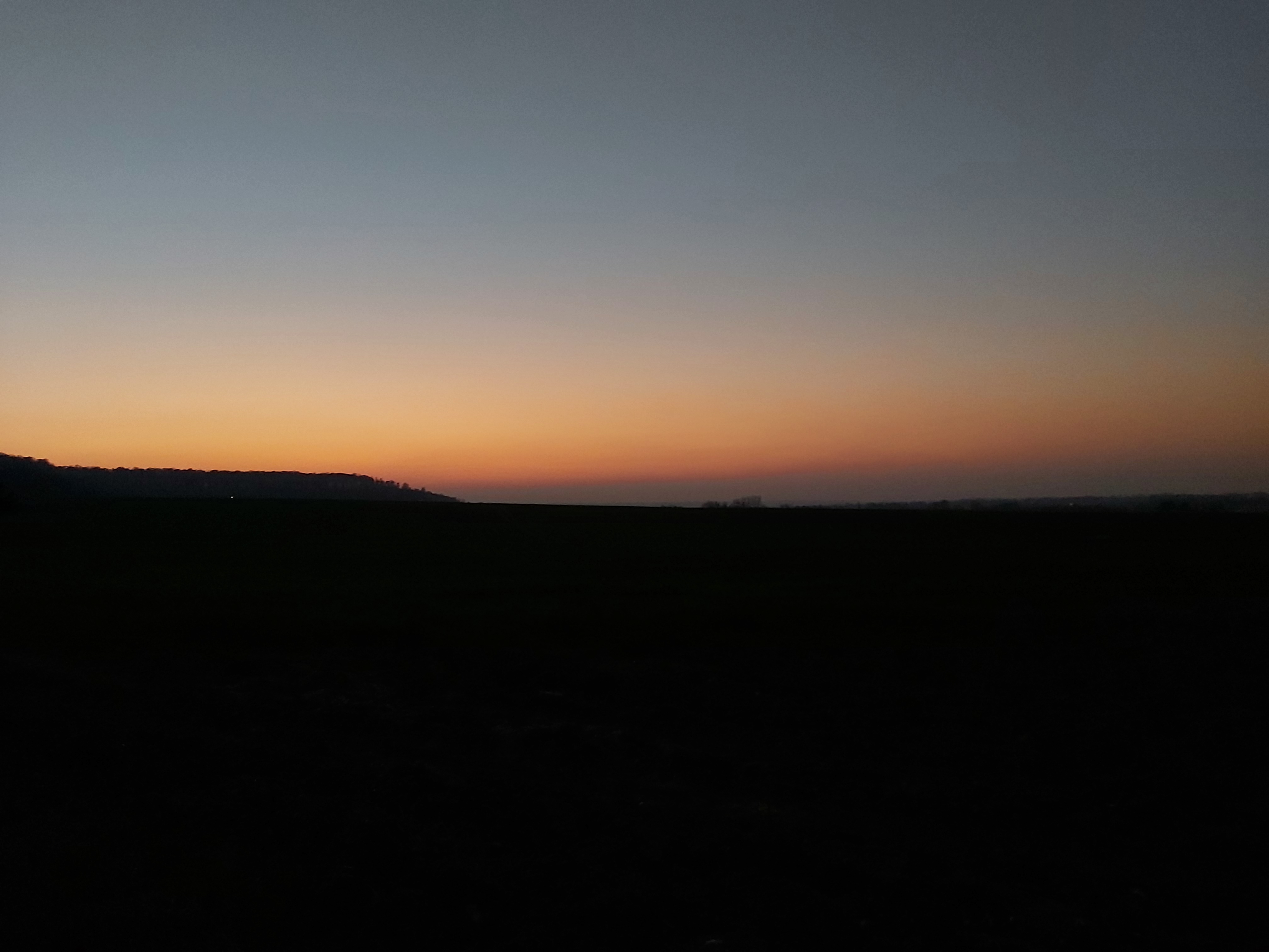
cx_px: 634
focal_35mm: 26
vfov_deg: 53.1
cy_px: 476
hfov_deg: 67.3
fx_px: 953
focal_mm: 3.92
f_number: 1.7
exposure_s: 1/50
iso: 250
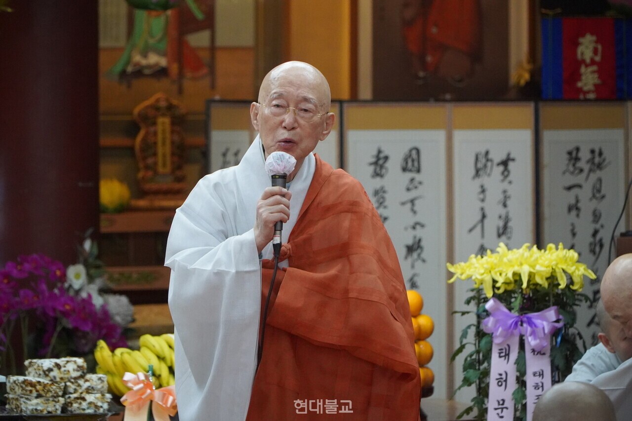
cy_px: 210
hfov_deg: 13.0
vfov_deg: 8.7
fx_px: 2764
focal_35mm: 158
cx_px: 316
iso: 5000
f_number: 4
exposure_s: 1/200
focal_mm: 105
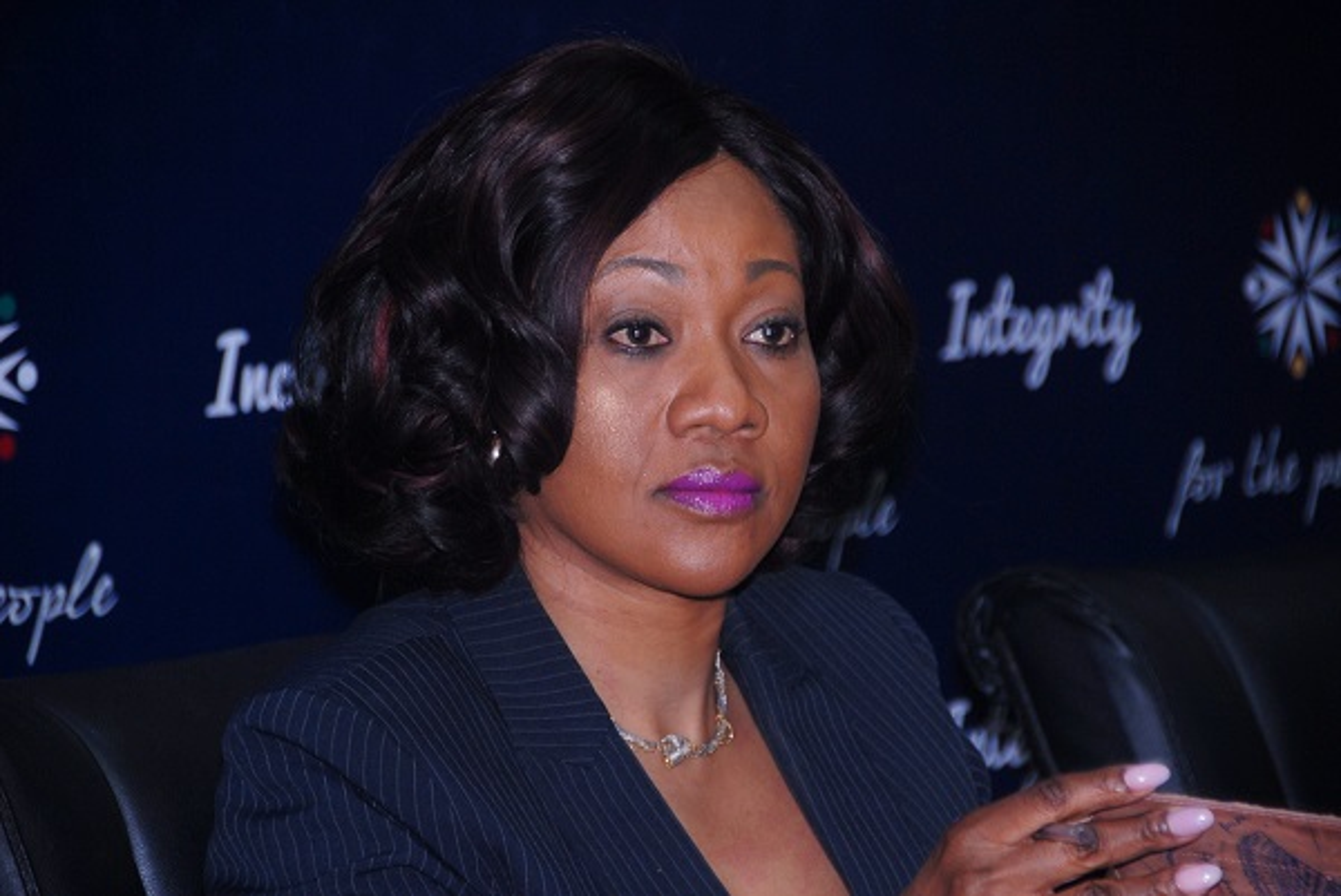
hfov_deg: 15.9
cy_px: 448
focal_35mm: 129
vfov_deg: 10.6
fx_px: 4809
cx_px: 670
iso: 200
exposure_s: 1/100
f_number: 5.3
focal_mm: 86
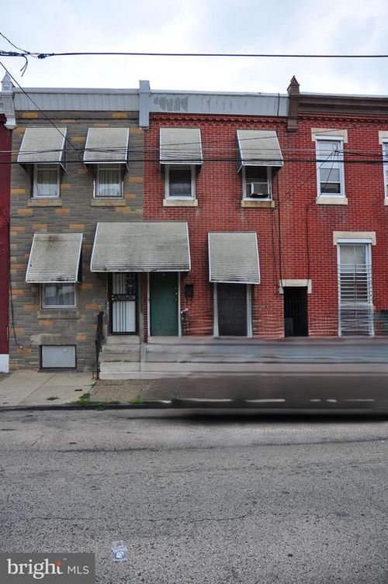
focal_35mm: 27
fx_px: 438
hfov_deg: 47.8
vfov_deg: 67.4
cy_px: 292
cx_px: 194
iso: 200
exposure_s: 1/800
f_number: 4.5
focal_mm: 18
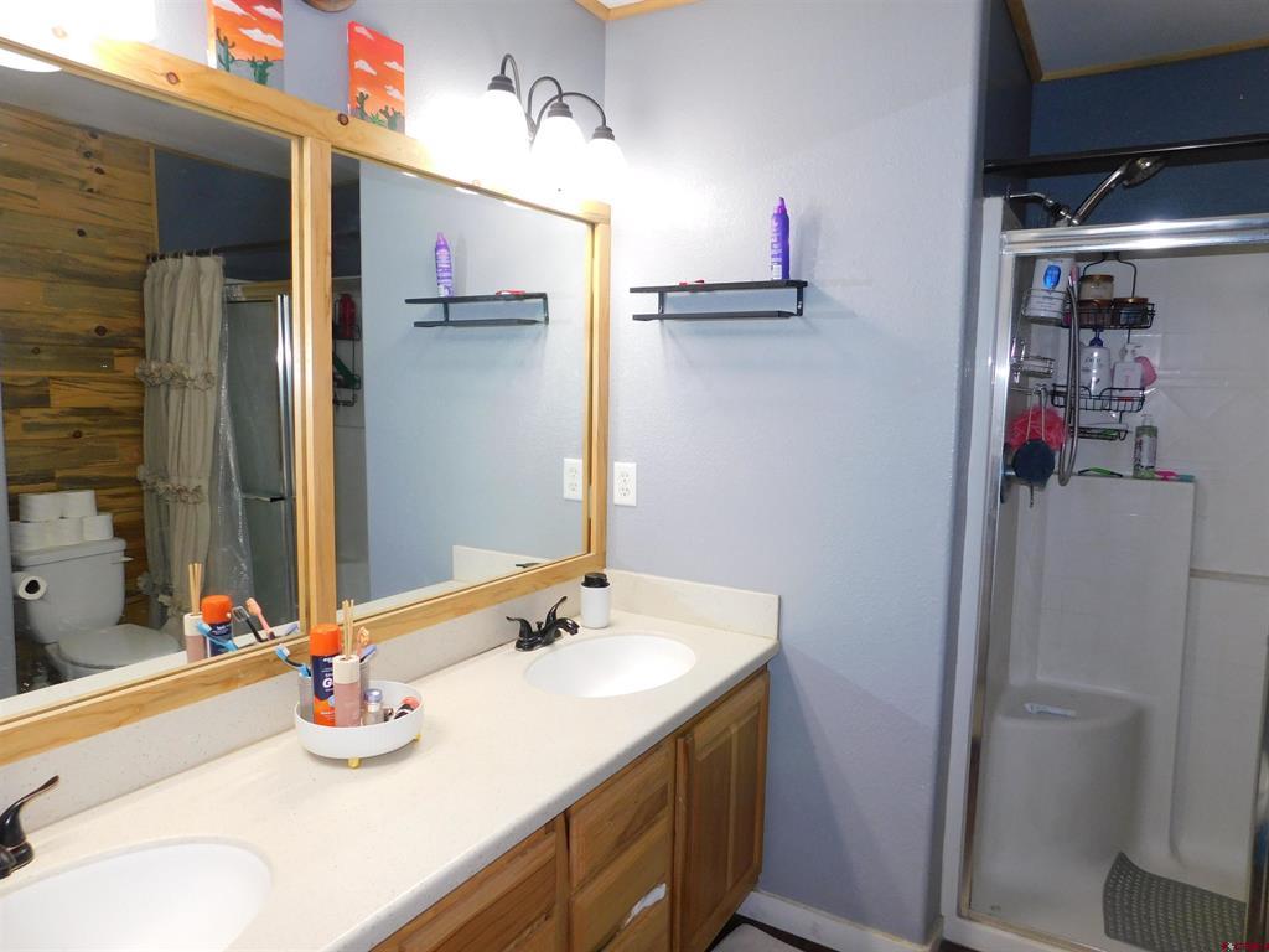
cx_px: 634
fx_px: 843
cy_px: 476
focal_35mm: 23
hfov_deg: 73.9
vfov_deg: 58.9
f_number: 3
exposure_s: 1/30
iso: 180
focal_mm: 4
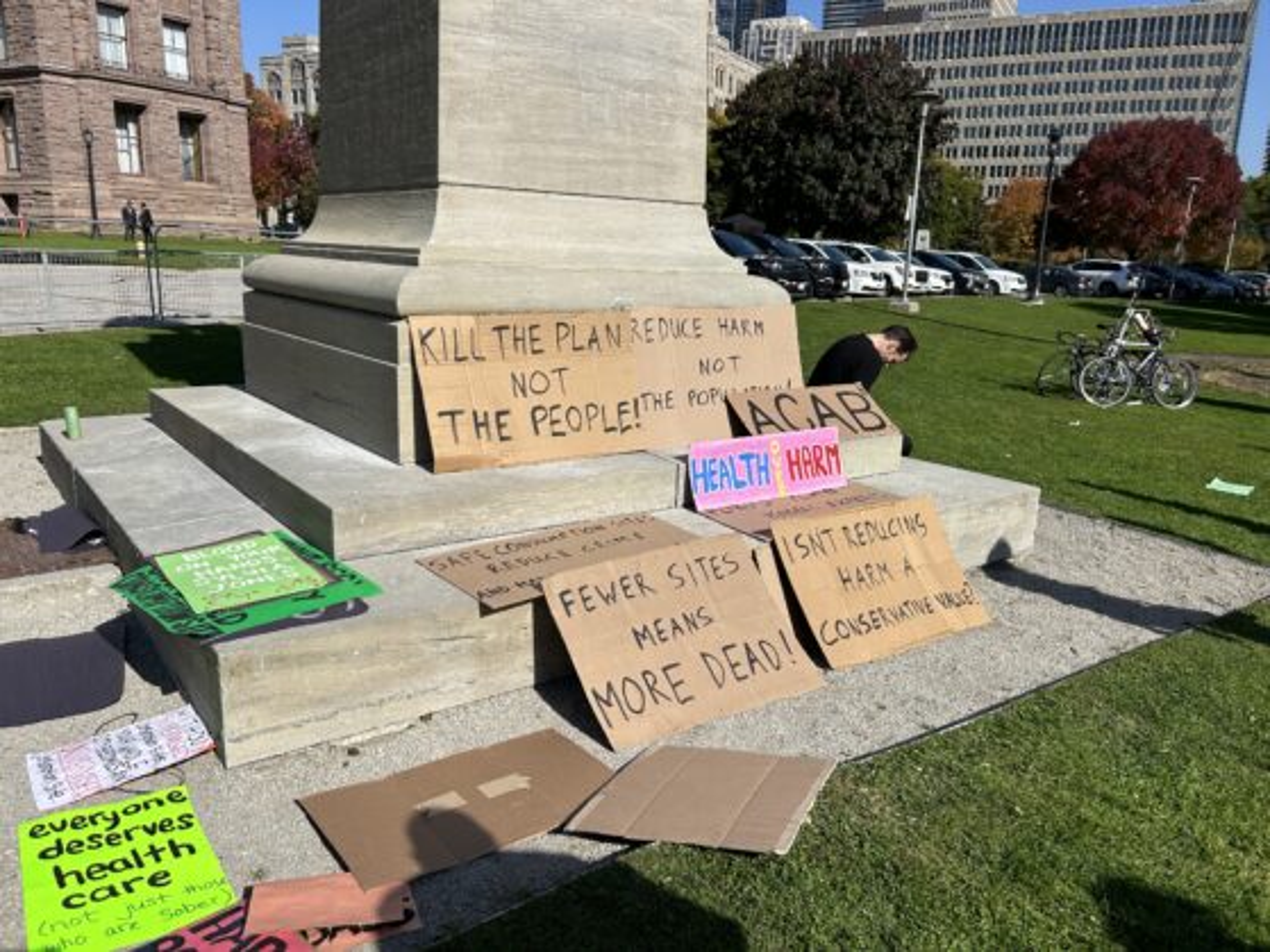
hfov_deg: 67.3
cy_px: 476
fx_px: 954
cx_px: 635
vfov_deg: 53.0
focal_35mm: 26
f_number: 1.5
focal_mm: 5.7
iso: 50
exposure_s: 1/6579
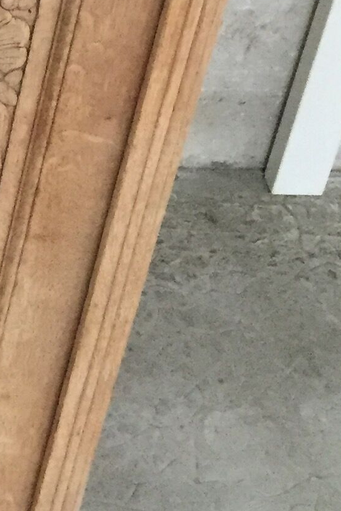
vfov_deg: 16.5
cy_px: -98
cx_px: -378
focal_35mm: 119
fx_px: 1689
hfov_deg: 10.4
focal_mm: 4.15
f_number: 2.2
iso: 250
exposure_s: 1/17
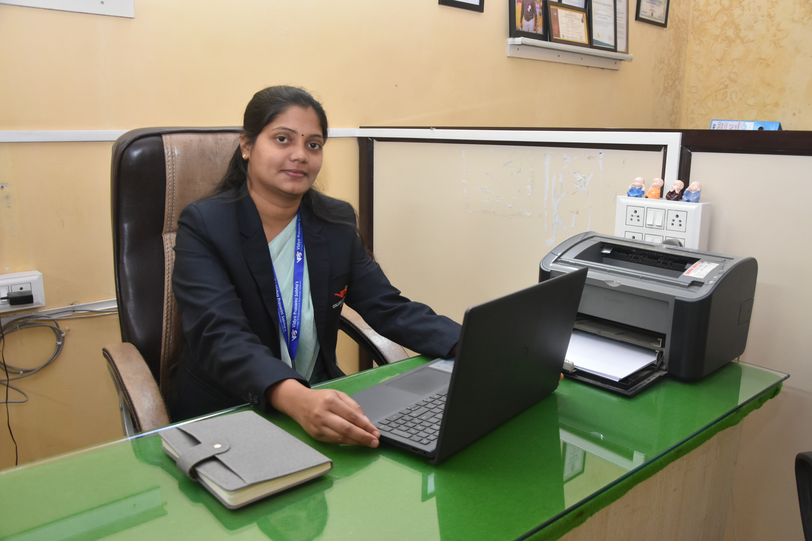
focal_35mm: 32
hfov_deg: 59.5
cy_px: 270
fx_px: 710
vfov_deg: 41.7
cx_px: 406
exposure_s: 1/60
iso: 1100
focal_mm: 21
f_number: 4
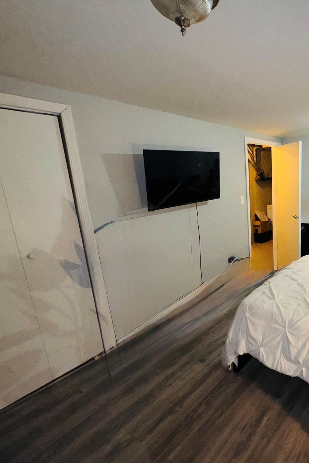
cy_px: 231
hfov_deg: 53.6
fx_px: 257
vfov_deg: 84.0
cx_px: 282
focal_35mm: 20
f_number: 2.2
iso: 125
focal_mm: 2.22
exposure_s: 1/60
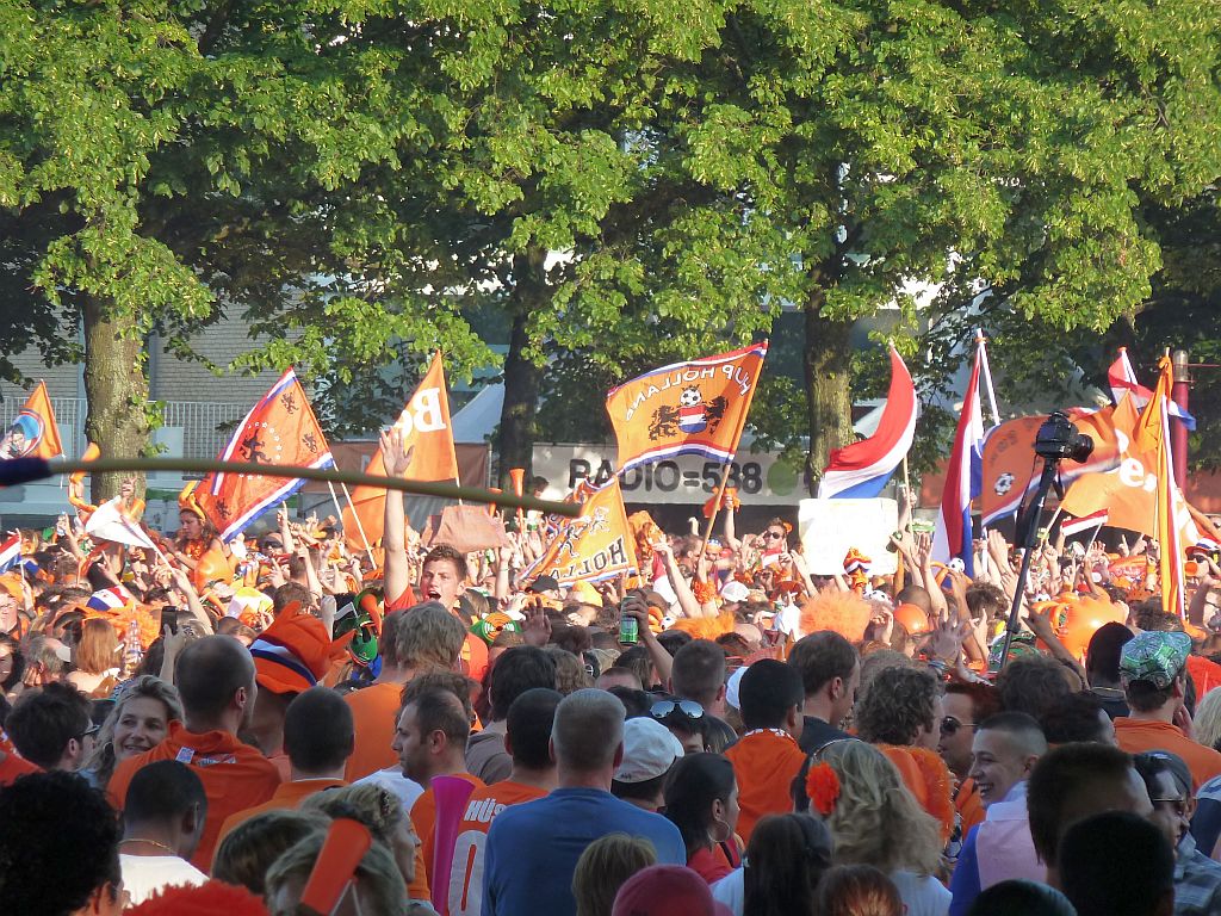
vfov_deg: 5.0
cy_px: 458
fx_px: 10582
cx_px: 610
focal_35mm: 300
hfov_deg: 6.6
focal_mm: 49.2
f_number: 4.9
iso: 125
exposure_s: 1/125
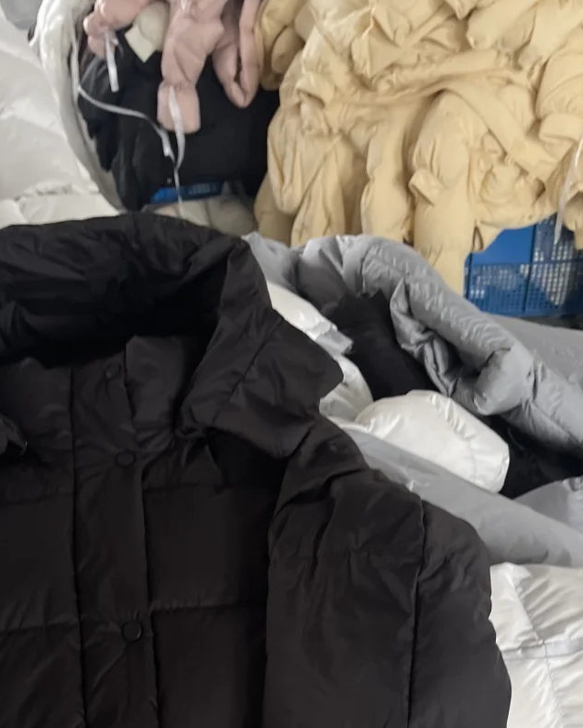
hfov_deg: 32.6
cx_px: 226
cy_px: 638
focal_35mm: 46
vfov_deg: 37.9
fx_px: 991
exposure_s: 1/121
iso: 125
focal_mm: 5.1
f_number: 1.6
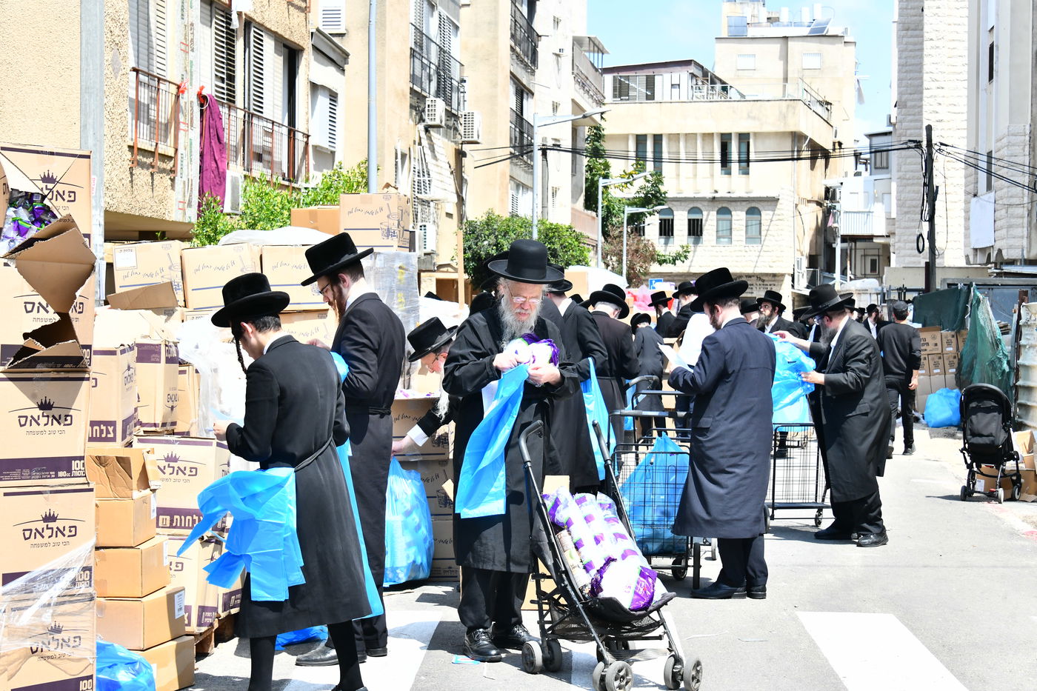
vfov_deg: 20.9
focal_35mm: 65
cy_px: 346
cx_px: 518
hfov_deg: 31.0
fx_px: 1872
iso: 1250
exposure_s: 1/800
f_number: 10
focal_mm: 65
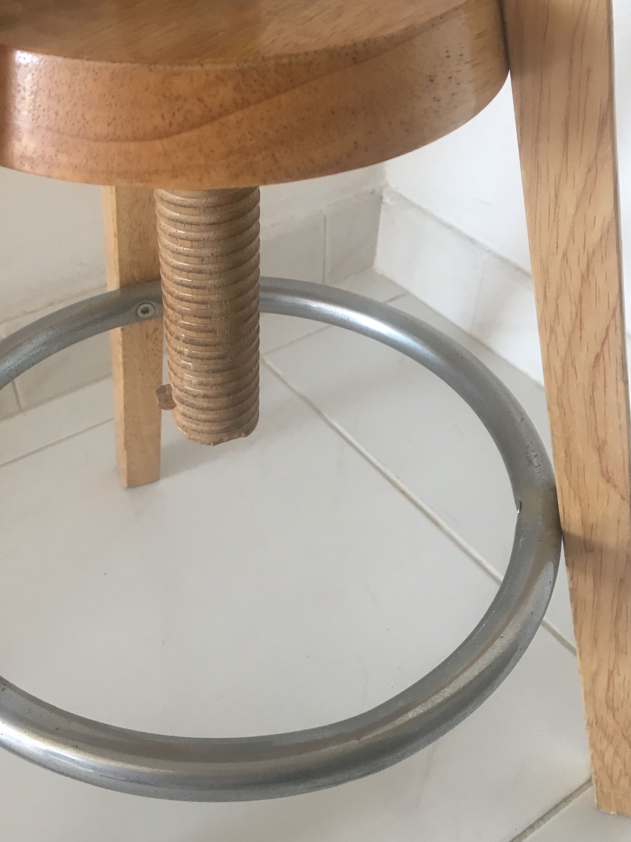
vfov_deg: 50.1
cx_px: 251
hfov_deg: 38.5
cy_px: 398
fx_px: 899
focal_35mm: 37
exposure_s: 1/30
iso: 64
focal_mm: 4.15
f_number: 2.2
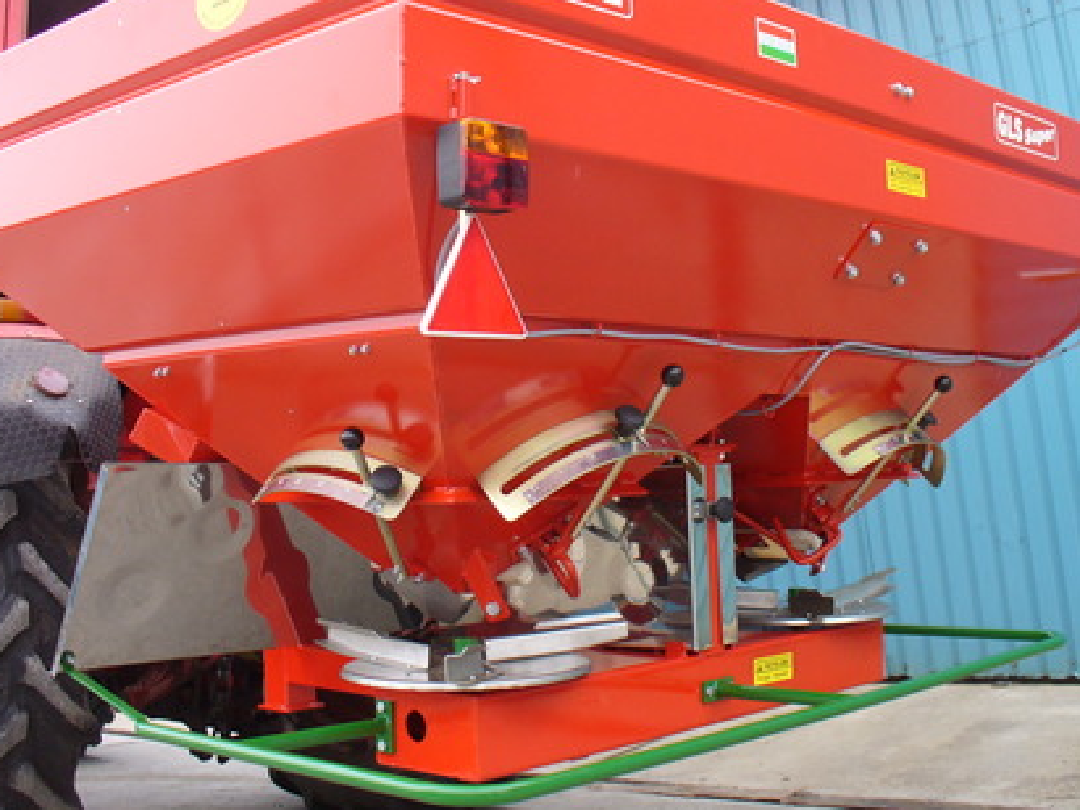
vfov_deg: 32.1
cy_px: 354
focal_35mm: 45
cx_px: 533
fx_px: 1404
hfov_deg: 42.1
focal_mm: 6.1
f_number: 2.8
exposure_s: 1/50
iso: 100
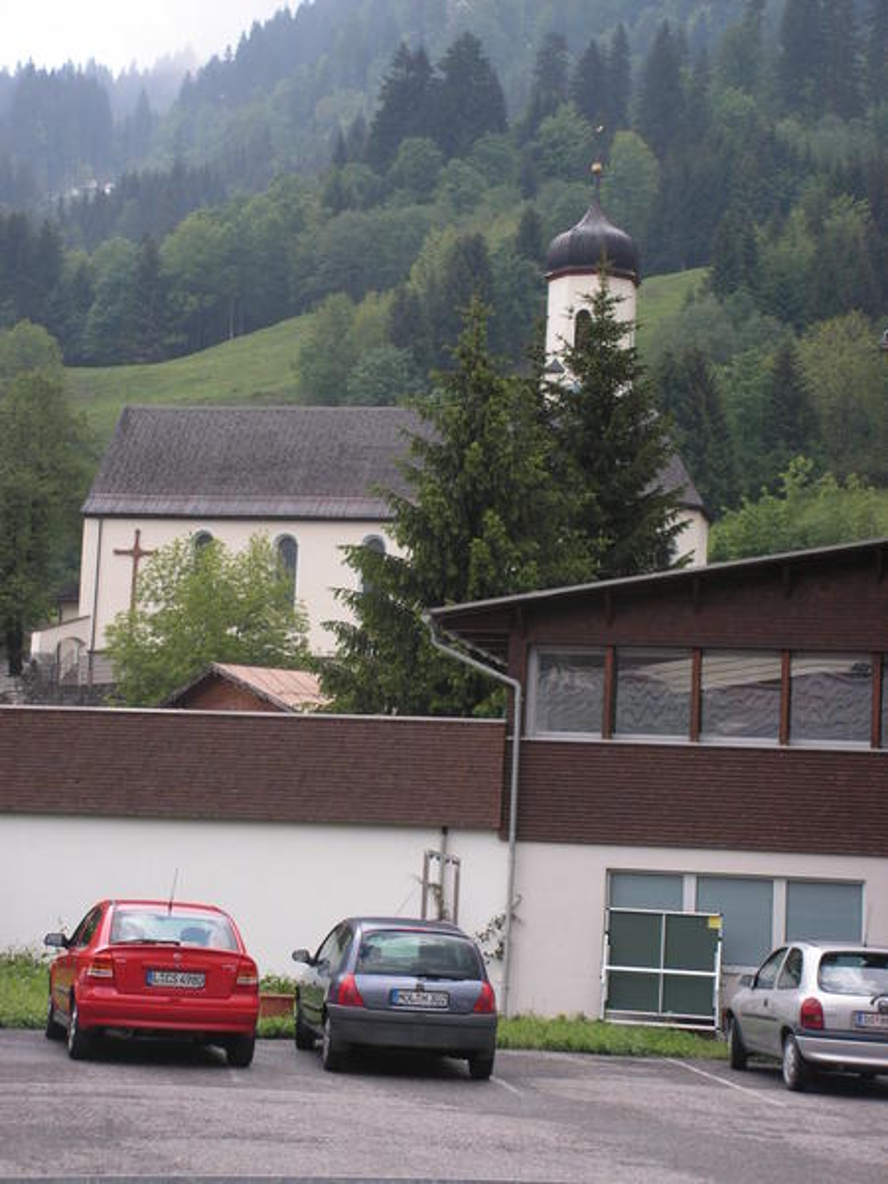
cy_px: 592
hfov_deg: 19.1
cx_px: 444
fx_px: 2634
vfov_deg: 25.3
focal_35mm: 77
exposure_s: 1/250
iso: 50
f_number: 3.3
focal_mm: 12.9
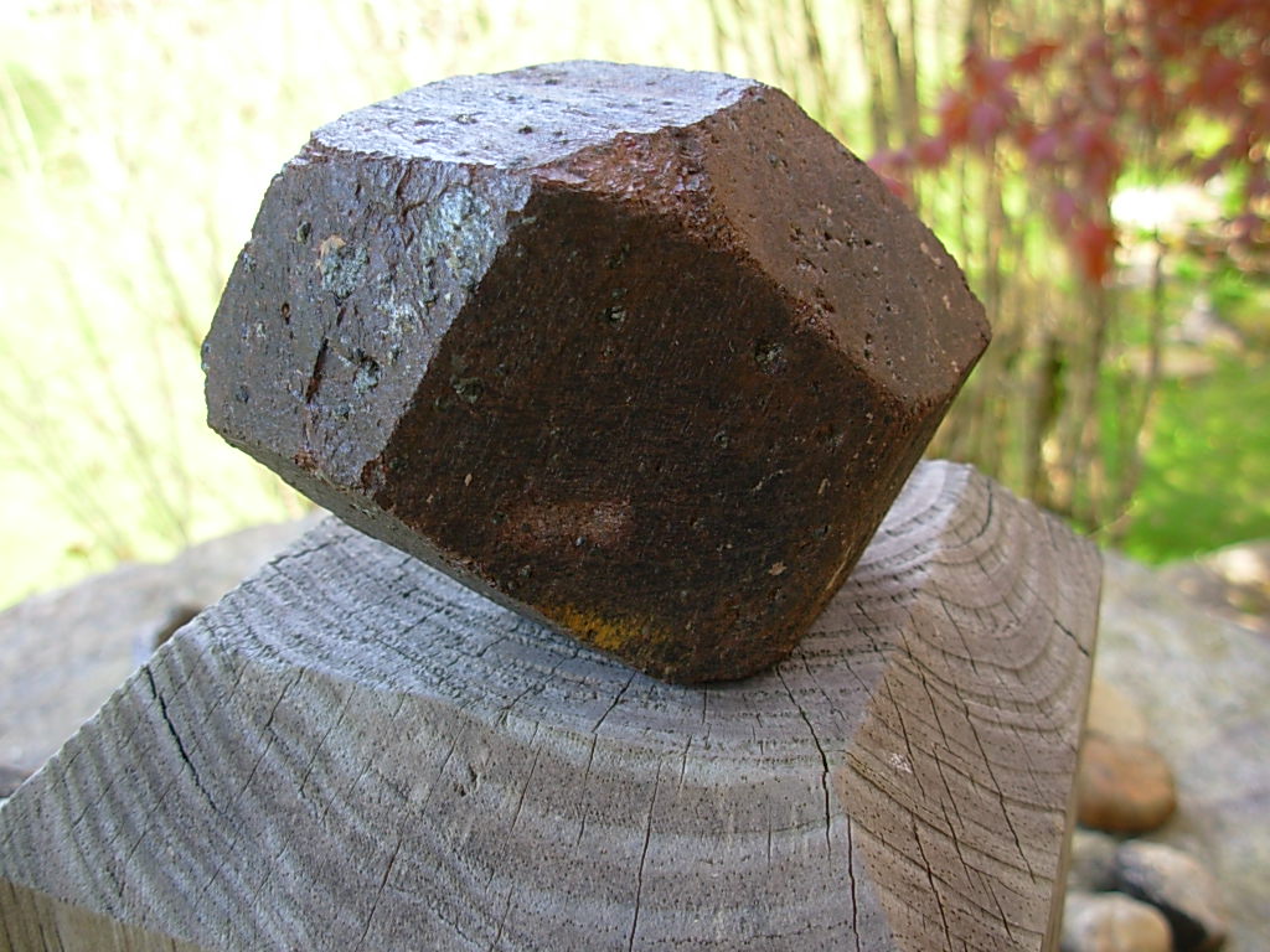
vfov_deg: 37.7
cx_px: 635
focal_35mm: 38
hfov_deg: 49.0
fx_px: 1394
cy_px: 476
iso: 50
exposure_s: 1/65.9
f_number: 2.9
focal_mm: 6.3
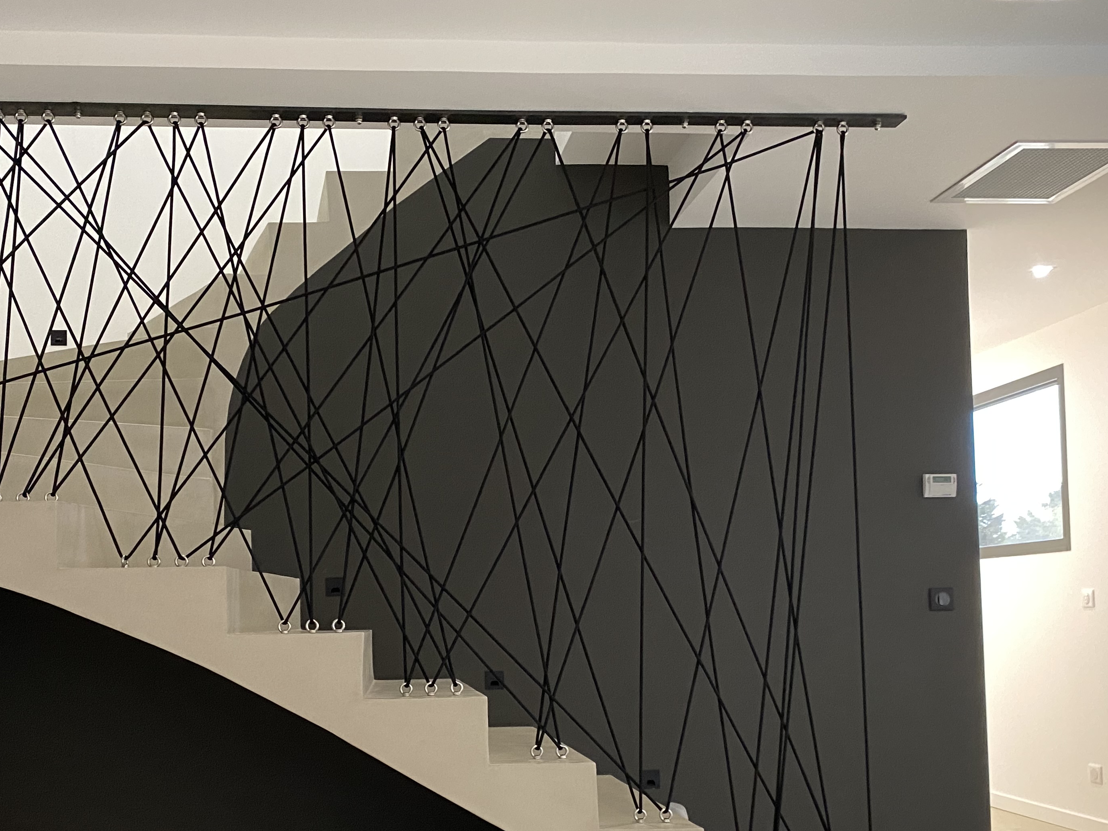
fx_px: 1216
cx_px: 426
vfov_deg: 37.2
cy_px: 571
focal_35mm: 38
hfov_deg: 48.6
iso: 320
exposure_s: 1/33
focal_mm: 4.25
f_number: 1.8
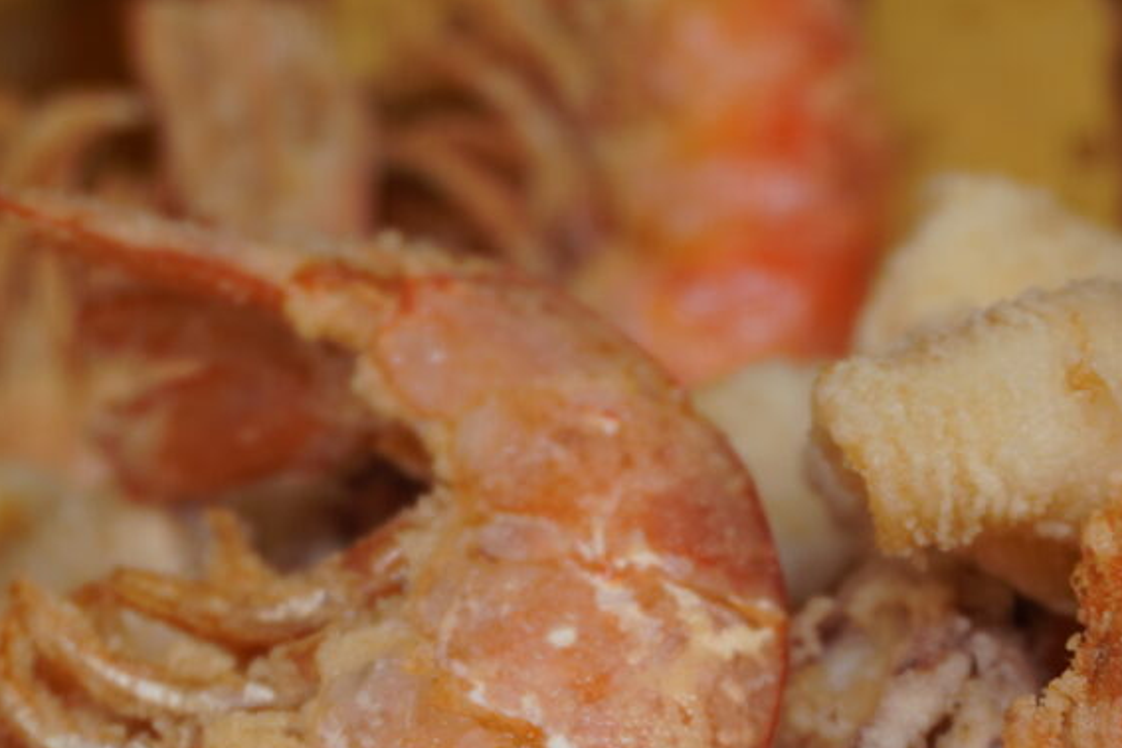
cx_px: 734
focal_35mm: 96
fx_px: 2993
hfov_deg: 21.2
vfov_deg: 14.0
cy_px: 734
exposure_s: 1/160
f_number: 5
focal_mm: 31
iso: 125
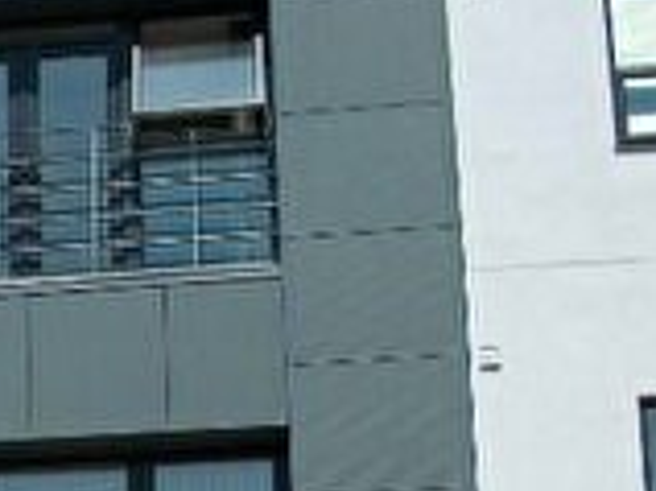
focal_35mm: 154
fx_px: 2916
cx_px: -99
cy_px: 930
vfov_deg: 9.1
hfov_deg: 12.6
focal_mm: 6.3
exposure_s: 1/400
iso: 80
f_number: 8.8
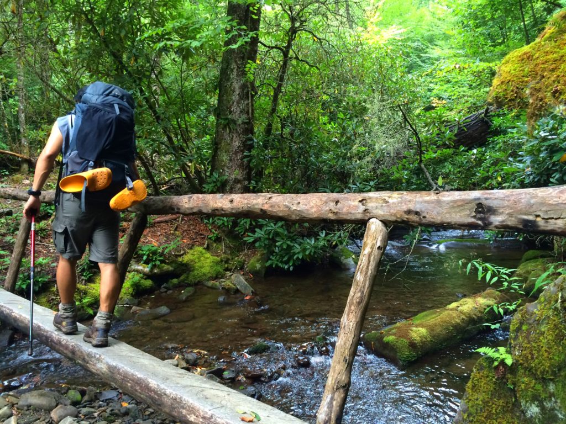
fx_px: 491
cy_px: 212
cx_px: 283
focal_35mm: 30
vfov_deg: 46.8
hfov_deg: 60.0
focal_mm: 4.12
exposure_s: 1/30
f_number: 2.2
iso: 50
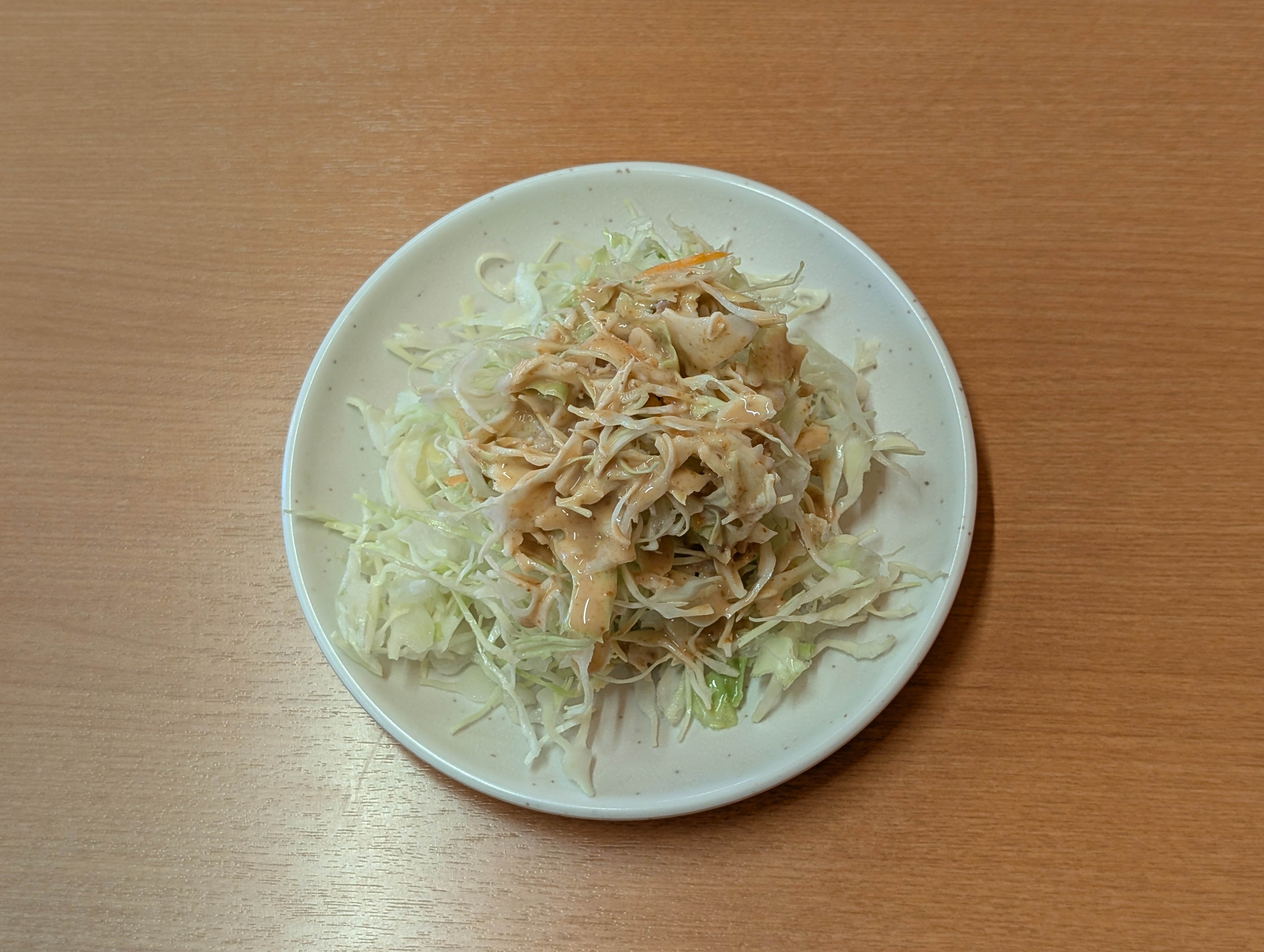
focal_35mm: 49
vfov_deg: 29.7
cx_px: 632
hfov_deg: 38.9
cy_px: 476
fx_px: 1792
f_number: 1.68
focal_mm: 6.9
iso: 32
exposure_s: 1/40
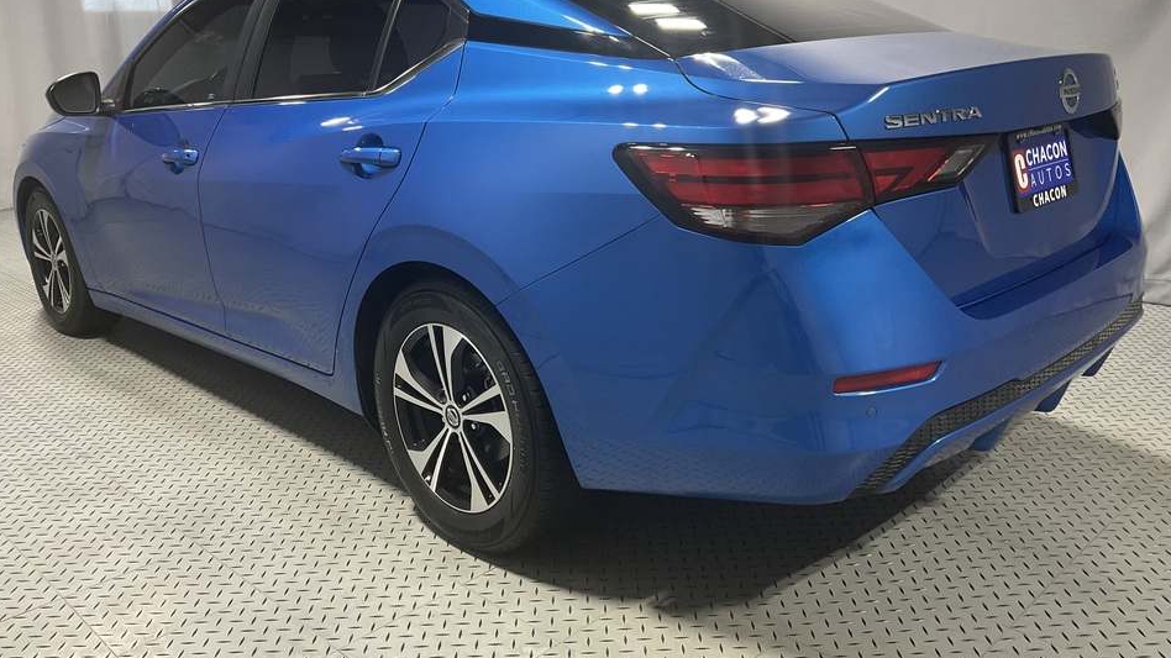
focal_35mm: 32
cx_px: 579
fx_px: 993
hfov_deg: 61.0
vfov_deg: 36.6
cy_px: 291
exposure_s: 1/60
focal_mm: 3
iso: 50
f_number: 1.8
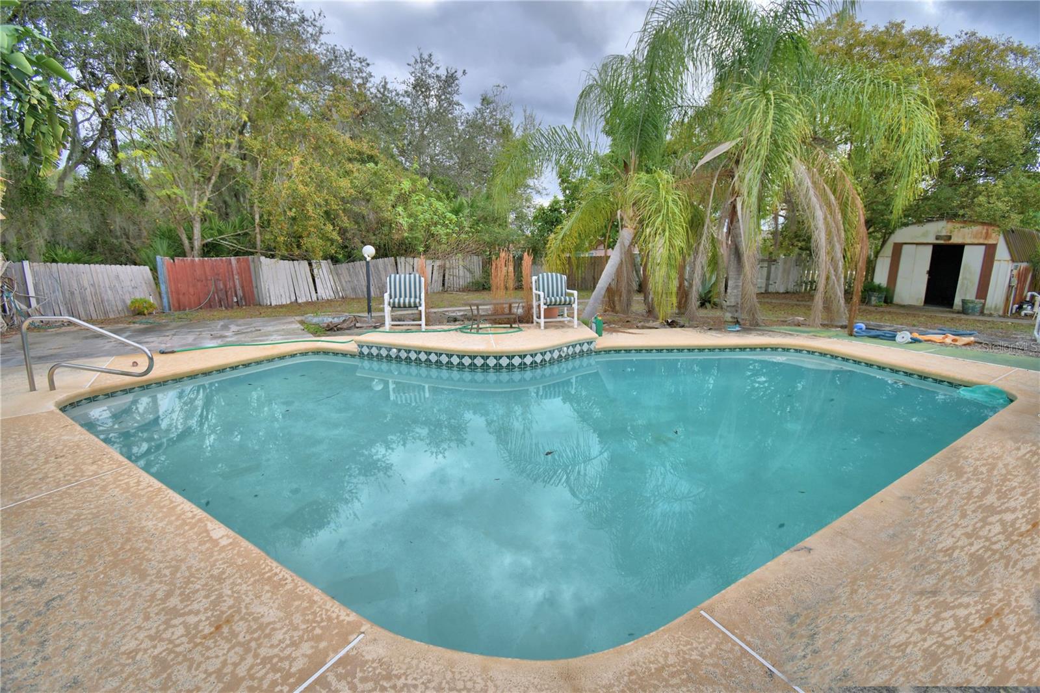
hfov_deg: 100.4
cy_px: 346
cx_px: 520
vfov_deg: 77.3
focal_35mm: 15
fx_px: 433
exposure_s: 1/640
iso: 100
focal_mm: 10
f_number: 4.5
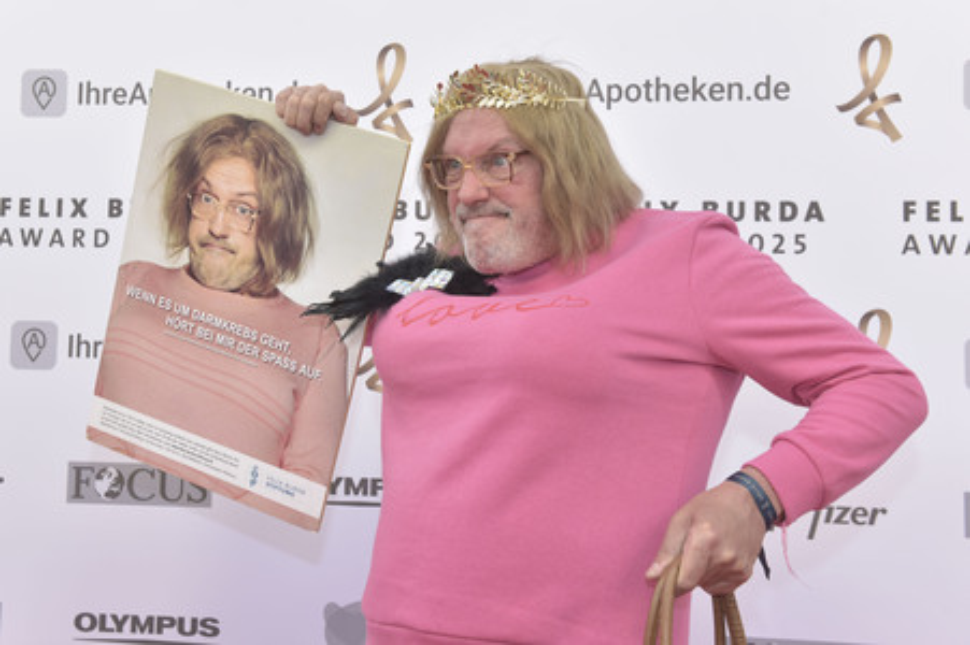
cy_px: 322
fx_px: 1131
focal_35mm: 42
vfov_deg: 31.8
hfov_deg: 46.4
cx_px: 485
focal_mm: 42
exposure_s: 1/250
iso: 400
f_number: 6.3
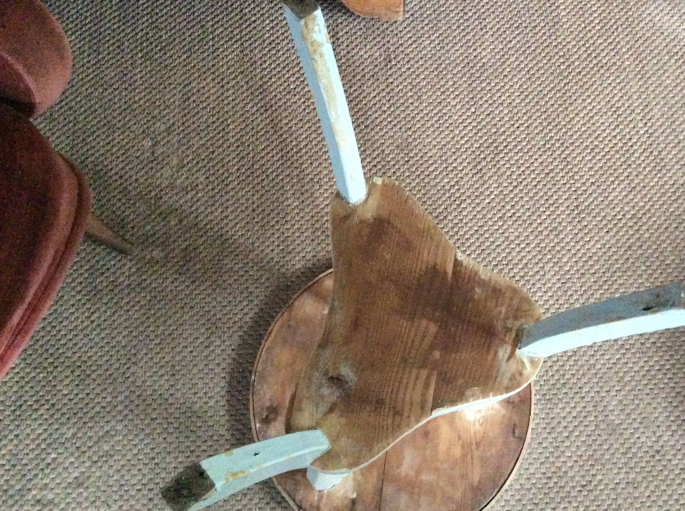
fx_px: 771
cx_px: 405
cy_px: 246
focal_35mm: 39
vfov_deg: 36.7
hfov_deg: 47.7
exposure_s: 1/17
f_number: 2.4
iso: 800
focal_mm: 3.3
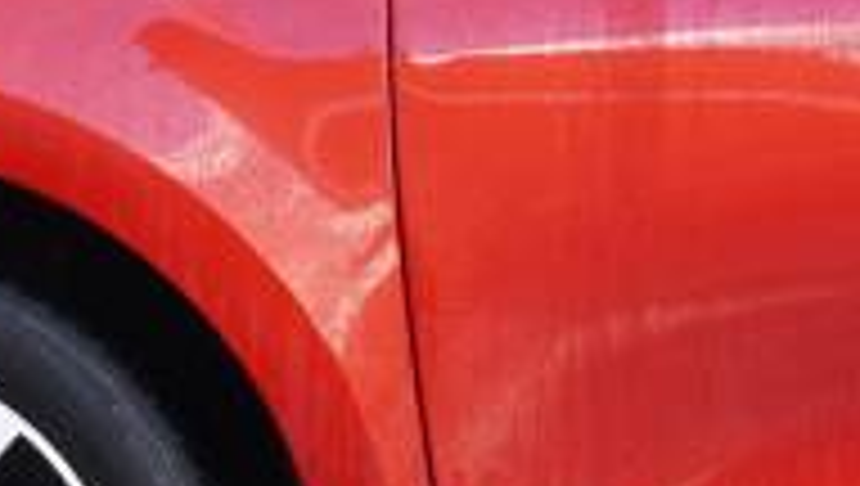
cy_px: 428
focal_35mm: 226
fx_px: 5154
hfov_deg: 9.4
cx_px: -284
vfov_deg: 5.4
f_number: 5.6
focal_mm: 43
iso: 1000
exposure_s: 1/160
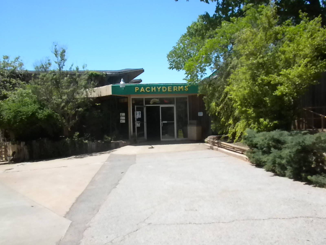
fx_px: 348
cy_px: 122
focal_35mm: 37
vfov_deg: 38.7
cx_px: 163
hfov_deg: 50.1
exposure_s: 1/461
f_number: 10
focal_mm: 6.6
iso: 640
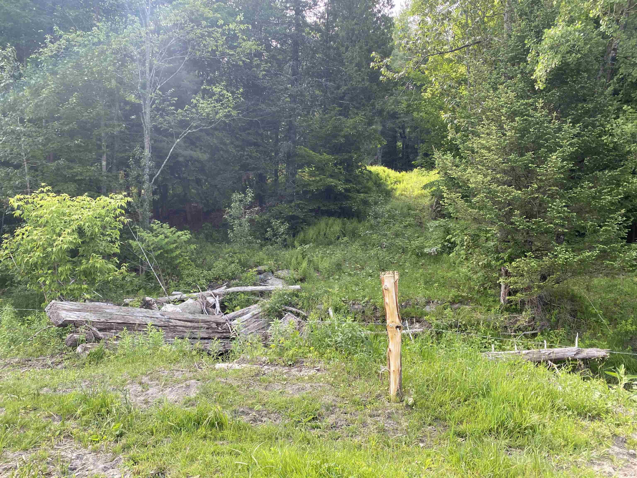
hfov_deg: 67.3
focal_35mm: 26
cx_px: 318
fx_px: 478
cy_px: 239
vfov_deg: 53.1
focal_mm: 4.25
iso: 32
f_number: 1.8
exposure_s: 1/327
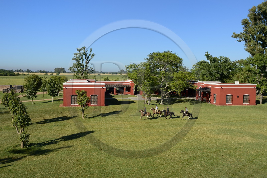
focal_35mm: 36
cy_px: 89
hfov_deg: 53.1
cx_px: 134
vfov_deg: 36.9
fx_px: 267
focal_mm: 36
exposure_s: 1/400
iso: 200
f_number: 10
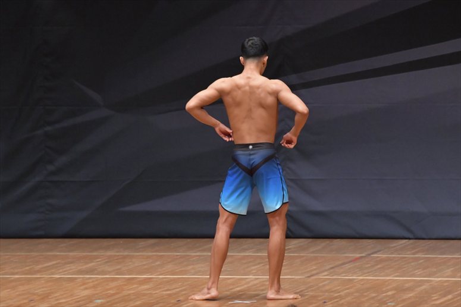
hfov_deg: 7.2
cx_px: 230
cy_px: 154
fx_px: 3648
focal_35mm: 285
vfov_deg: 4.8
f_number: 5.6
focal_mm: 190
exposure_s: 1/400
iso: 6400
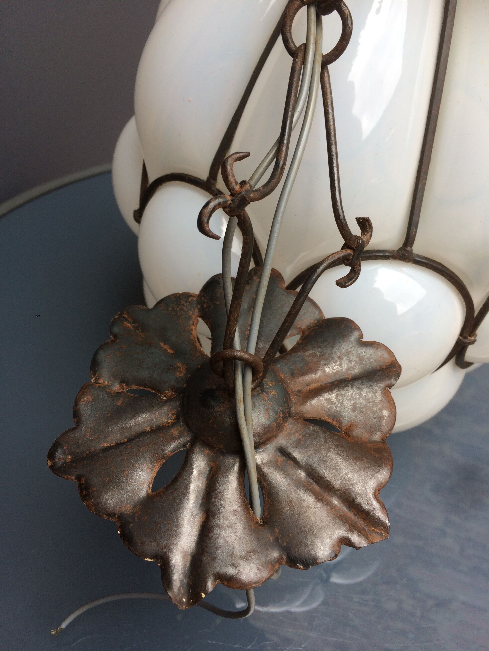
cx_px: 244
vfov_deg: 61.7
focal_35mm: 29
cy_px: 326
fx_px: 546
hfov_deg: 48.2
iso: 32
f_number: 2.2
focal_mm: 4.15
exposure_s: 1/215
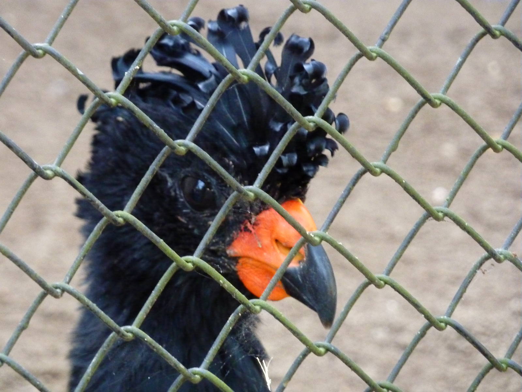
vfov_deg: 7.6
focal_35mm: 196
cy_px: 196
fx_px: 2956
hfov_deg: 10.1
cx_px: 261
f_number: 4.5
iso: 800
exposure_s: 1/50
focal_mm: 32.1
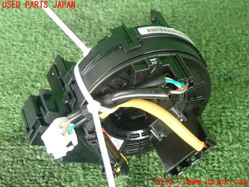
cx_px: 124
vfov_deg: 19.9
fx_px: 532
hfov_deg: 26.3
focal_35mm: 74
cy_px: 94
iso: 1250
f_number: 4.2
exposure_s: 1/80
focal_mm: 13.47
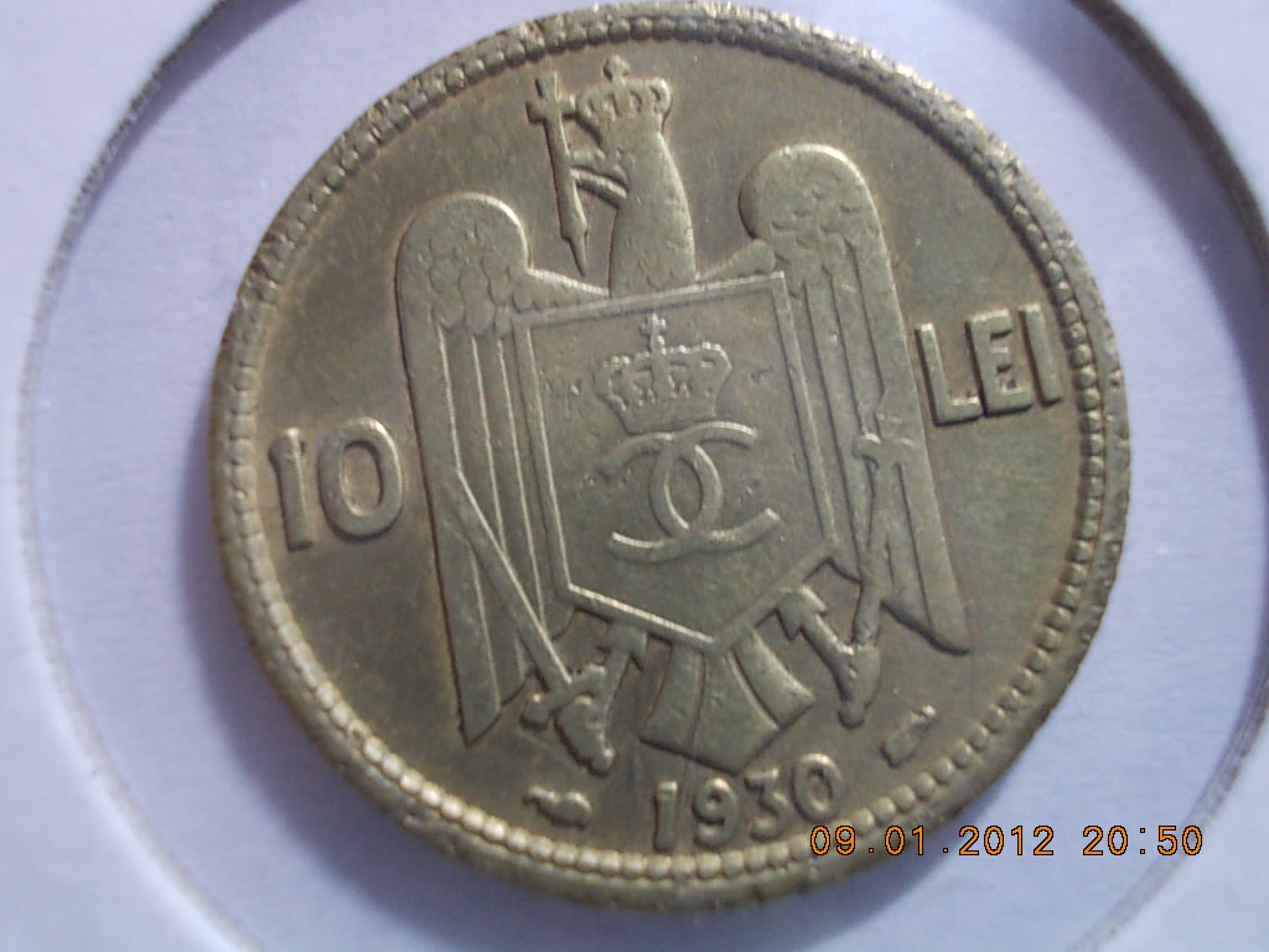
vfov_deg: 33.6
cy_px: 476
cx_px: 634
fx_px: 1576
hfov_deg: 43.9
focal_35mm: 43
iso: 200
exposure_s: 1/5
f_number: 3.3
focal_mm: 6.1
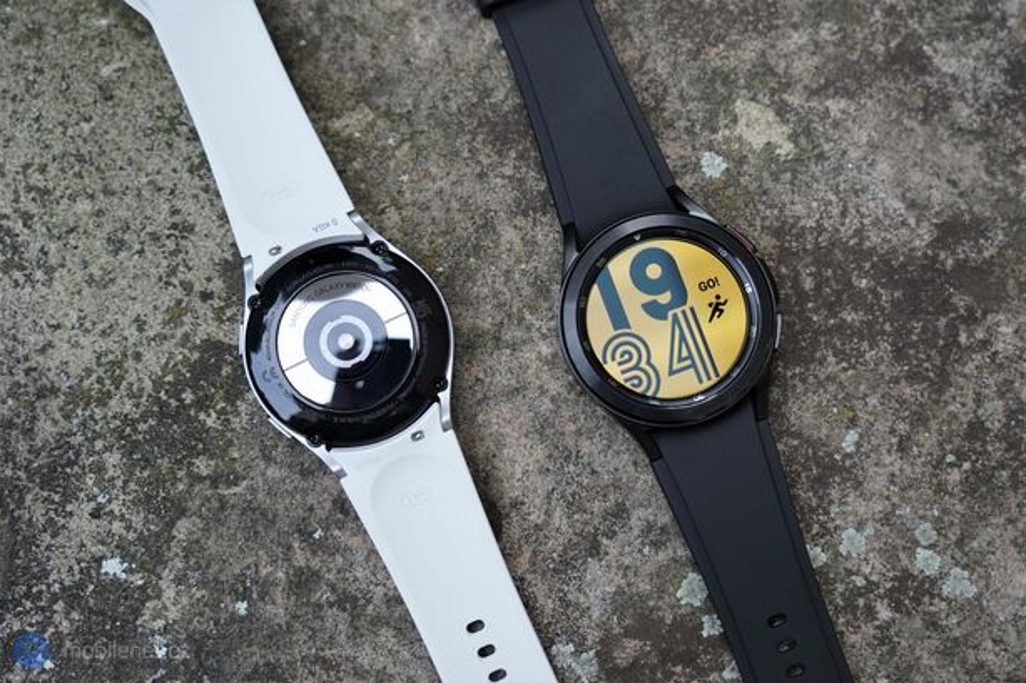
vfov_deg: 34.2
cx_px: 513
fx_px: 1111
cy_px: 342
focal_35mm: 39
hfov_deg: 49.6
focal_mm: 39
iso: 1000
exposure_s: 1/160
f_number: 4.5
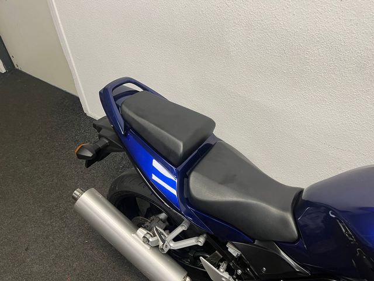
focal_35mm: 26
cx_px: 187
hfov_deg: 67.3
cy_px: 140
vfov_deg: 53.1
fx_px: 281
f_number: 1.6
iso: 80
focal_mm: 5.1
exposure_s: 1/50
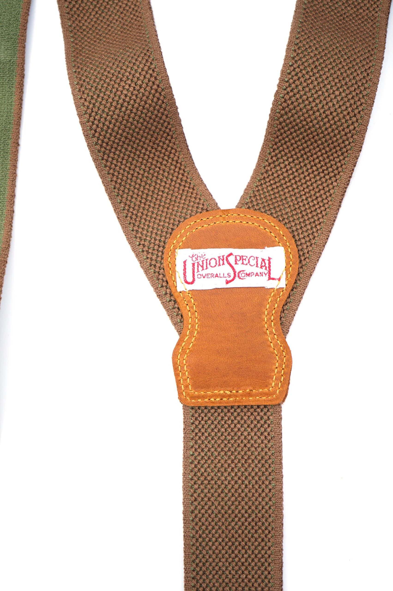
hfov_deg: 19.4
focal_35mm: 70
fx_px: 1148
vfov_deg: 28.9
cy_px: 296
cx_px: 196
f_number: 6.3
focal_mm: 70
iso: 100
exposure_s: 1/80
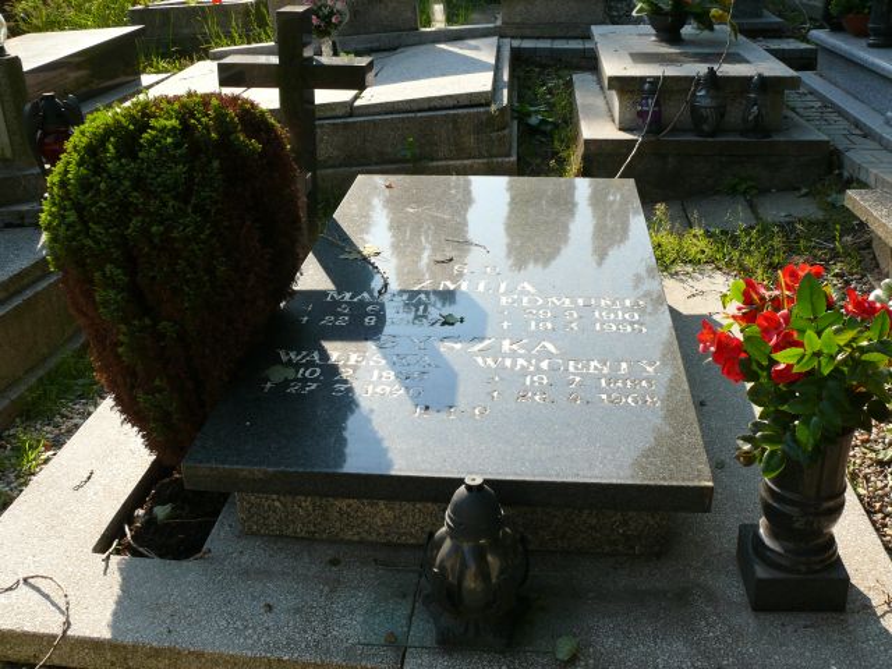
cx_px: 446
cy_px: 334
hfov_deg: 52.6
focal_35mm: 35
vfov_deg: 40.7
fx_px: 902
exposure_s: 1/250
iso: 100
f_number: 5
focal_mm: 7.4
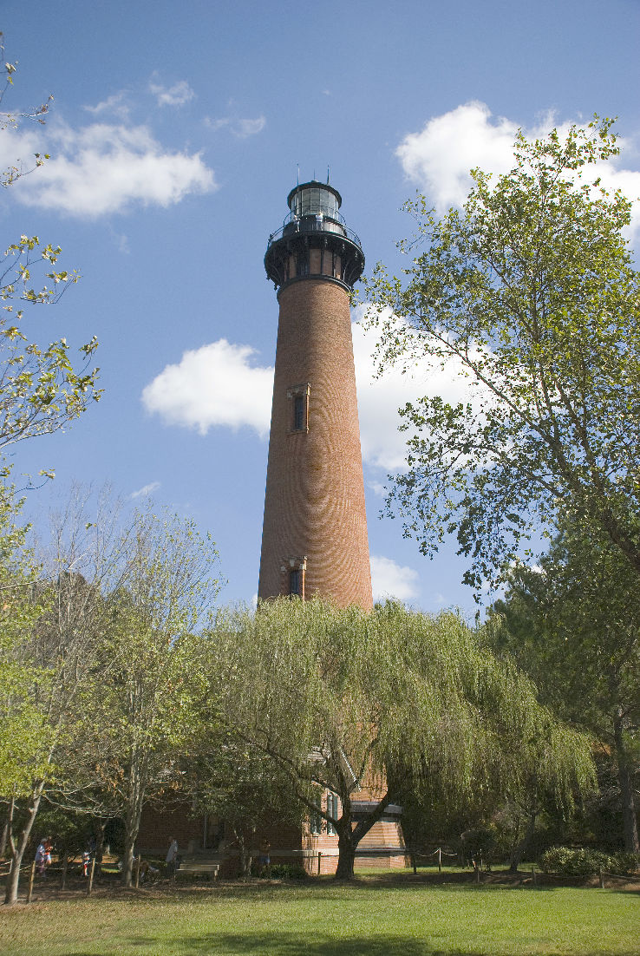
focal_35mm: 33
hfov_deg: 40.1
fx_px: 877
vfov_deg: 57.2
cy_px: 478
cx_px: 320
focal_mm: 22
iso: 200
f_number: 3.8
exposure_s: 1/1600
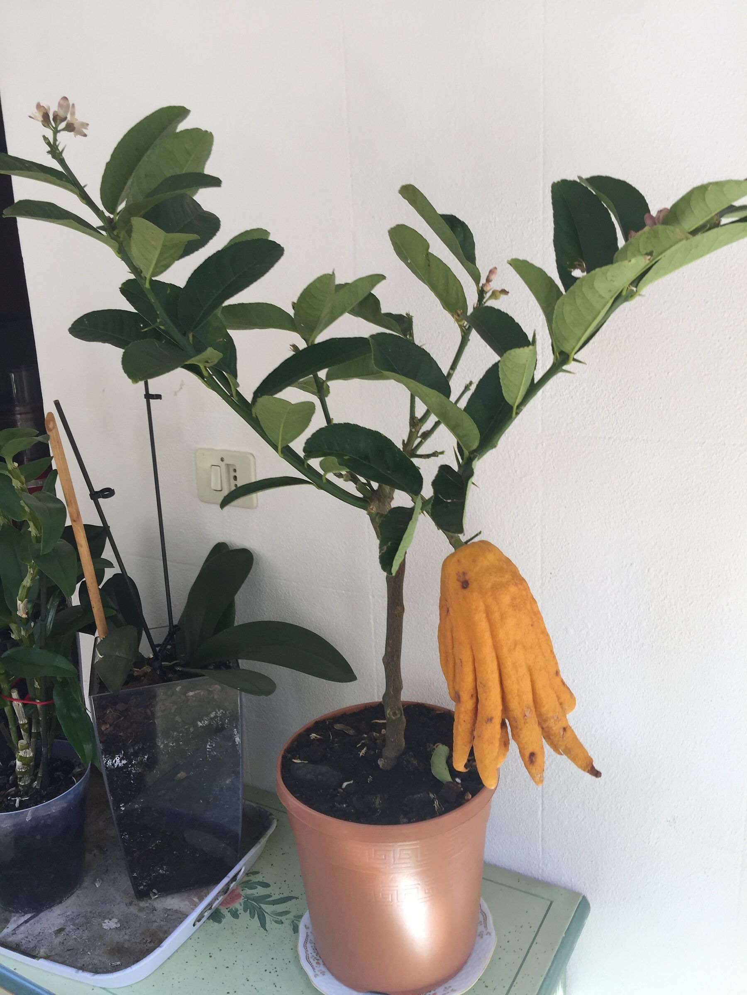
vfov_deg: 61.7
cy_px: 498
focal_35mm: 29
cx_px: 374
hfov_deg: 48.2
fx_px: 834
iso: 32
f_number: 2.2
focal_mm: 4.15
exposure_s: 1/50
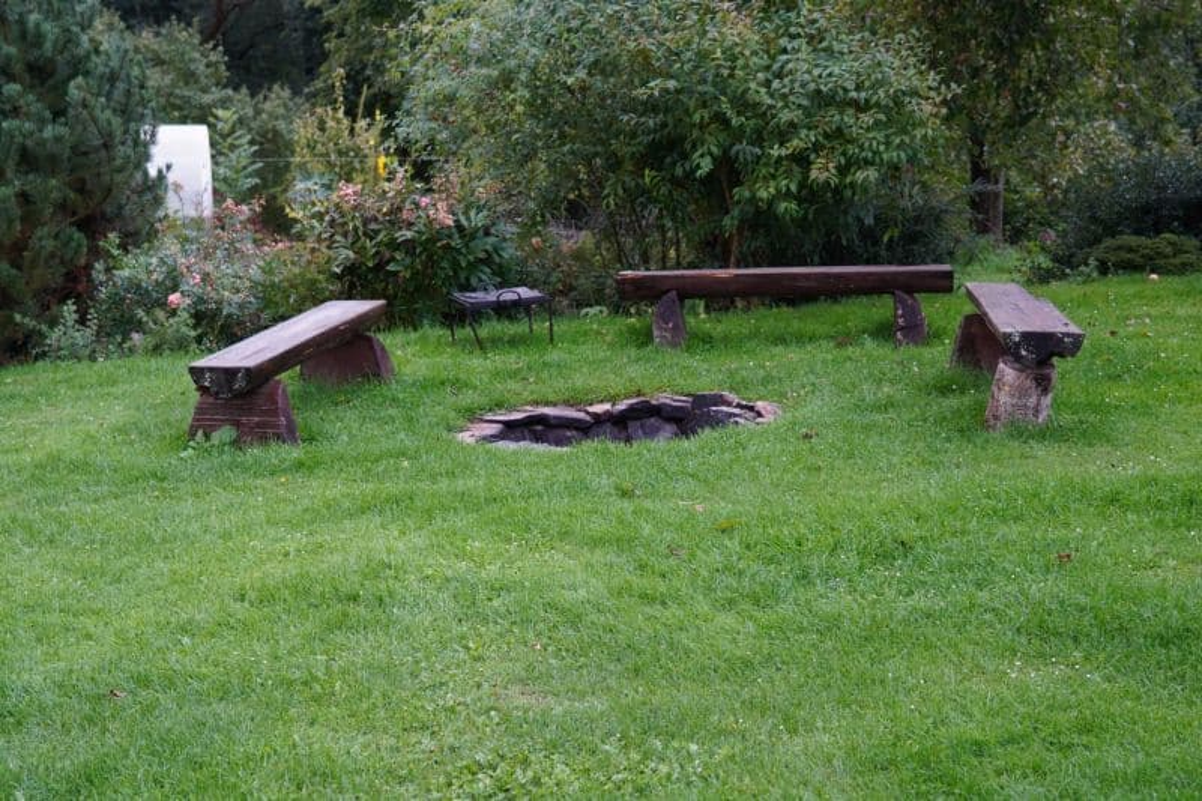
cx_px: 601
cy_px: 400
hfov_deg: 31.2
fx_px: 2153
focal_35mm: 64
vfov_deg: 21.1
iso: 200
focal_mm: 43
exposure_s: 1/80
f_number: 4
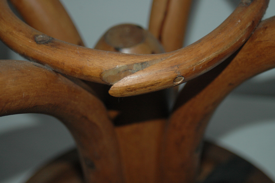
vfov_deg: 16.2
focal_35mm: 84
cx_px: 138
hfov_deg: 24.2
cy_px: 92
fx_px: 641
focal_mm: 56
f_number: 4.8
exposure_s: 1/60
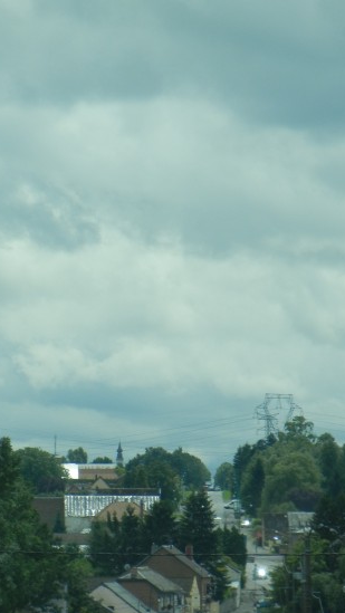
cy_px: 375
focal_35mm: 349
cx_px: 118
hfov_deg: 3.5
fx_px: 5673
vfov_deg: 6.2
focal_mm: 41.2
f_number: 9.6
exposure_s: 1/262
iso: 160
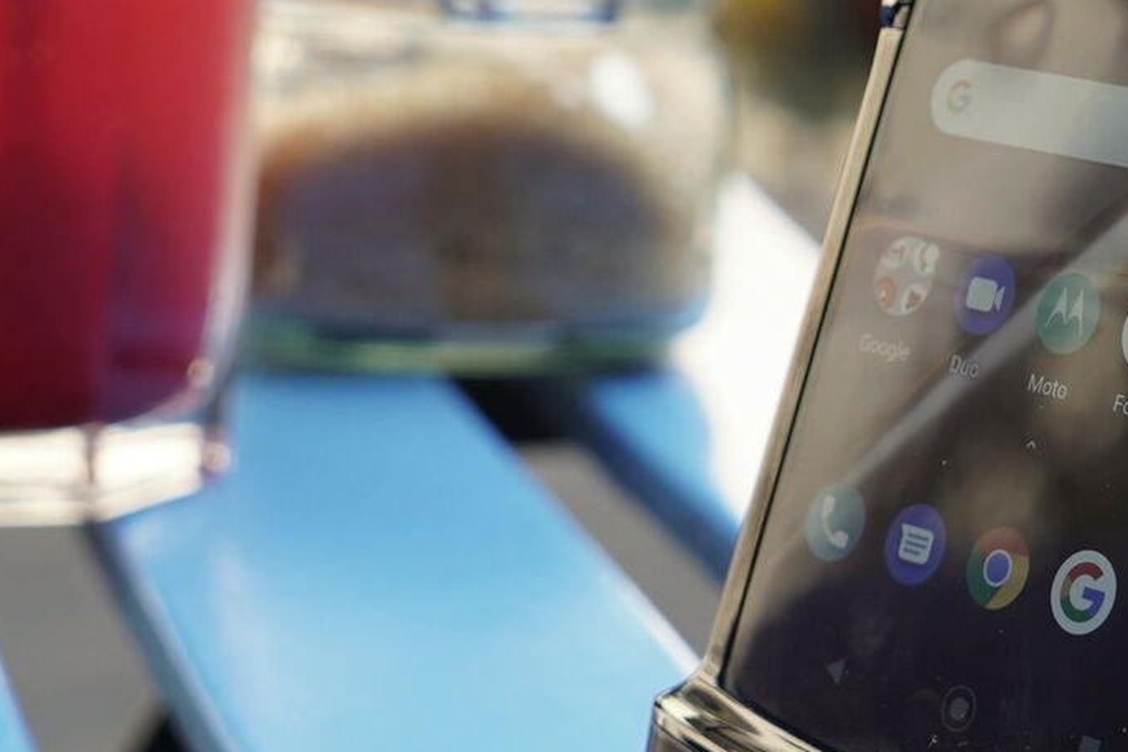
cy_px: 129
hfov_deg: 19.7
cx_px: 1085
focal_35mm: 101
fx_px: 3164
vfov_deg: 13.5
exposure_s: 1/160
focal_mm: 36
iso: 125
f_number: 4.5
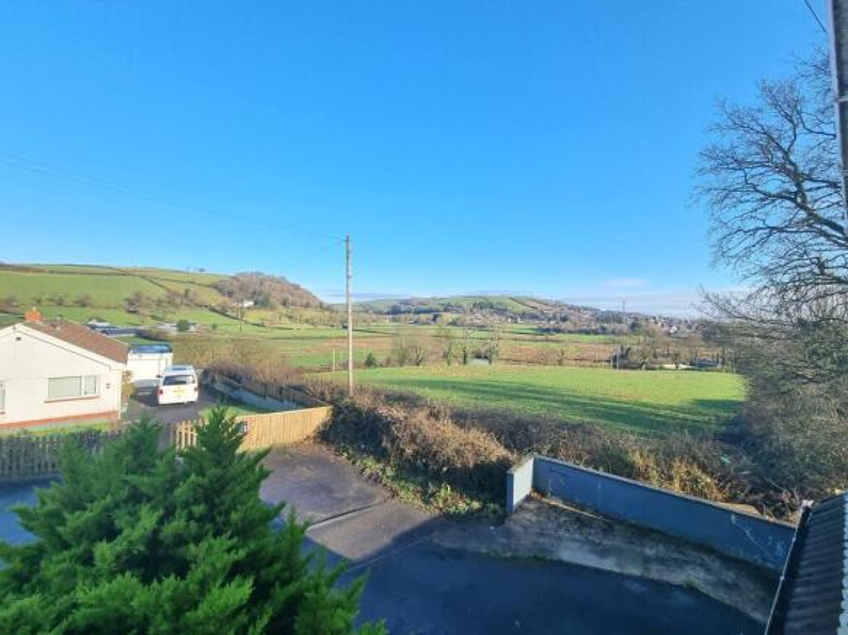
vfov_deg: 89.9
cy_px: 318
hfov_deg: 106.2
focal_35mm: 13
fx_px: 318
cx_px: 424
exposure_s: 1/976
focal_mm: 2.2
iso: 50
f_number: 2.2
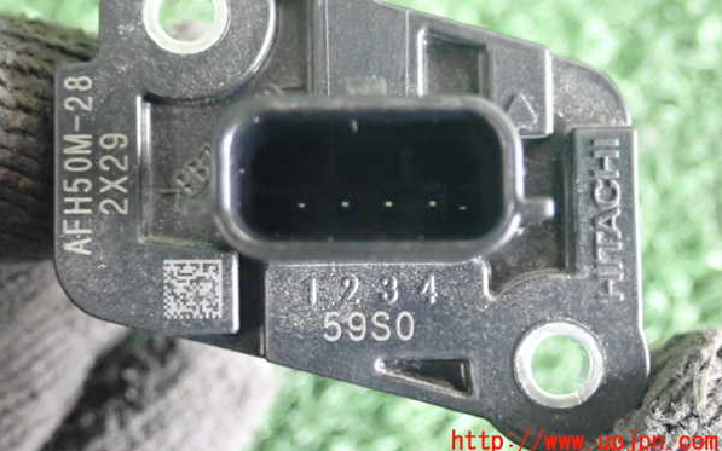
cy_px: 185
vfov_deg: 20.0
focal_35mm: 65
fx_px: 1279
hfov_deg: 31.5
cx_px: 362
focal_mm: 11.01
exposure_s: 1/50
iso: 3200
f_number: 3.6
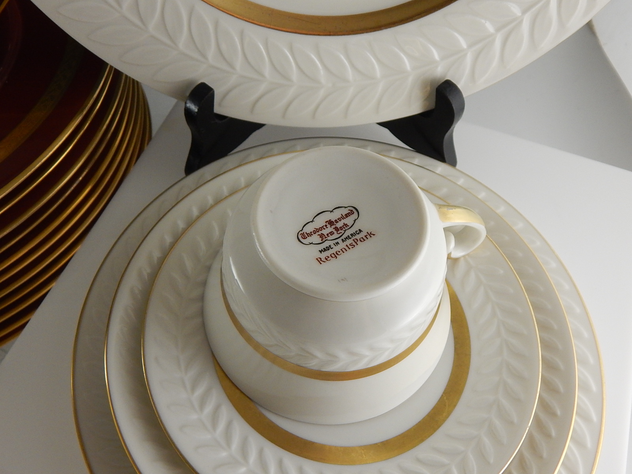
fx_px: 621
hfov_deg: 54.0
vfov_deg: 41.8
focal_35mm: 34
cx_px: 316
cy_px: 237
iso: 360
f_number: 3.3
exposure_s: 1/250
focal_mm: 6.1
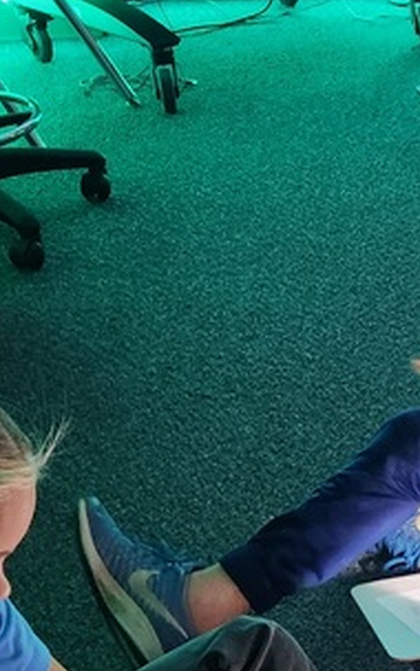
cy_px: 622
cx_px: 480
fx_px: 1502
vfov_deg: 24.4
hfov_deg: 15.4
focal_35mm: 82
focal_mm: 5.4
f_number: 1.8
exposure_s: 1/24
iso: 640
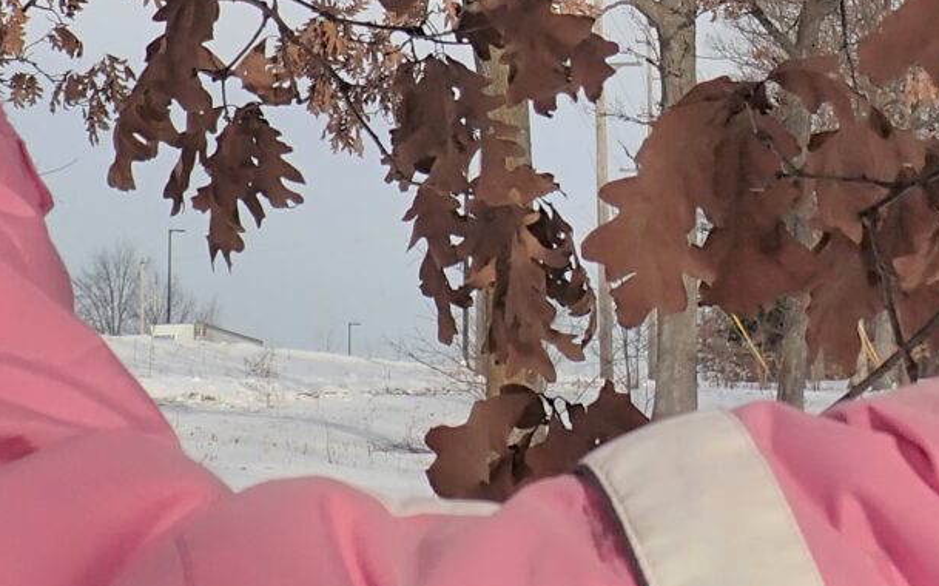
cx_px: 564
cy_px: -304
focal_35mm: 107
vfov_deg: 11.7
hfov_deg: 19.4
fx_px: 2737
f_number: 3.2
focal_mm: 5.5
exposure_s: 1/2000
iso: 100
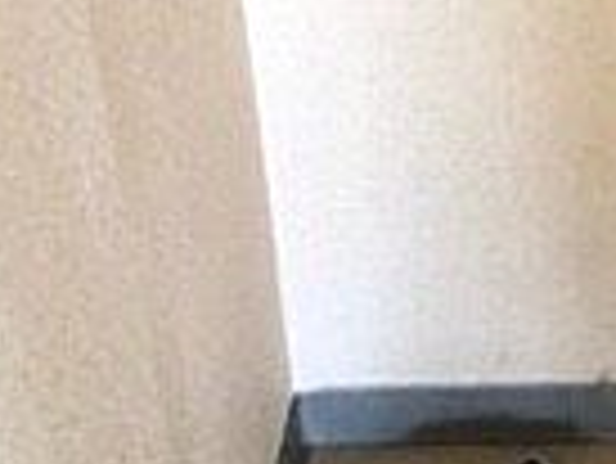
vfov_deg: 11.1
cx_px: 841
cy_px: -77
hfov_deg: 14.3
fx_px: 2333
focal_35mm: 131
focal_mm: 3.99
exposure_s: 1/8
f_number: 1.8
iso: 100
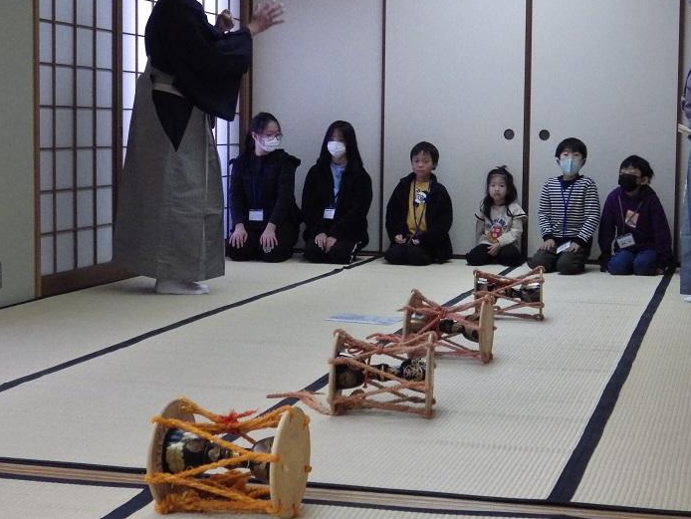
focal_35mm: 72
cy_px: 238
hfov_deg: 27.0
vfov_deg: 20.4
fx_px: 1438
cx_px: 365
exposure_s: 1/60
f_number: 3.8
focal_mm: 9
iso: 800
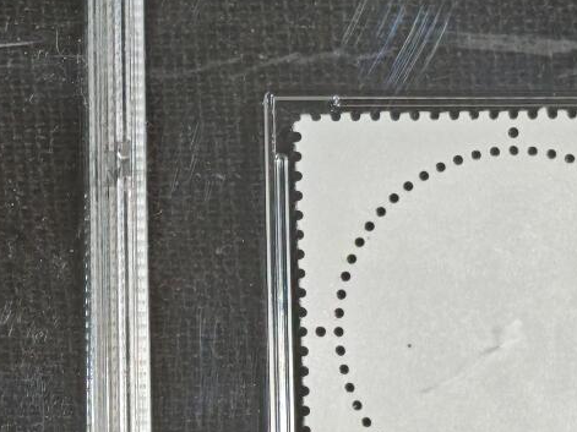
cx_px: 78
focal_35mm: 226
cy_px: 177
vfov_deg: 6.6
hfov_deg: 8.7
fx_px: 3766
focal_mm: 4.94
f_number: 1.5
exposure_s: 1/630
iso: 50
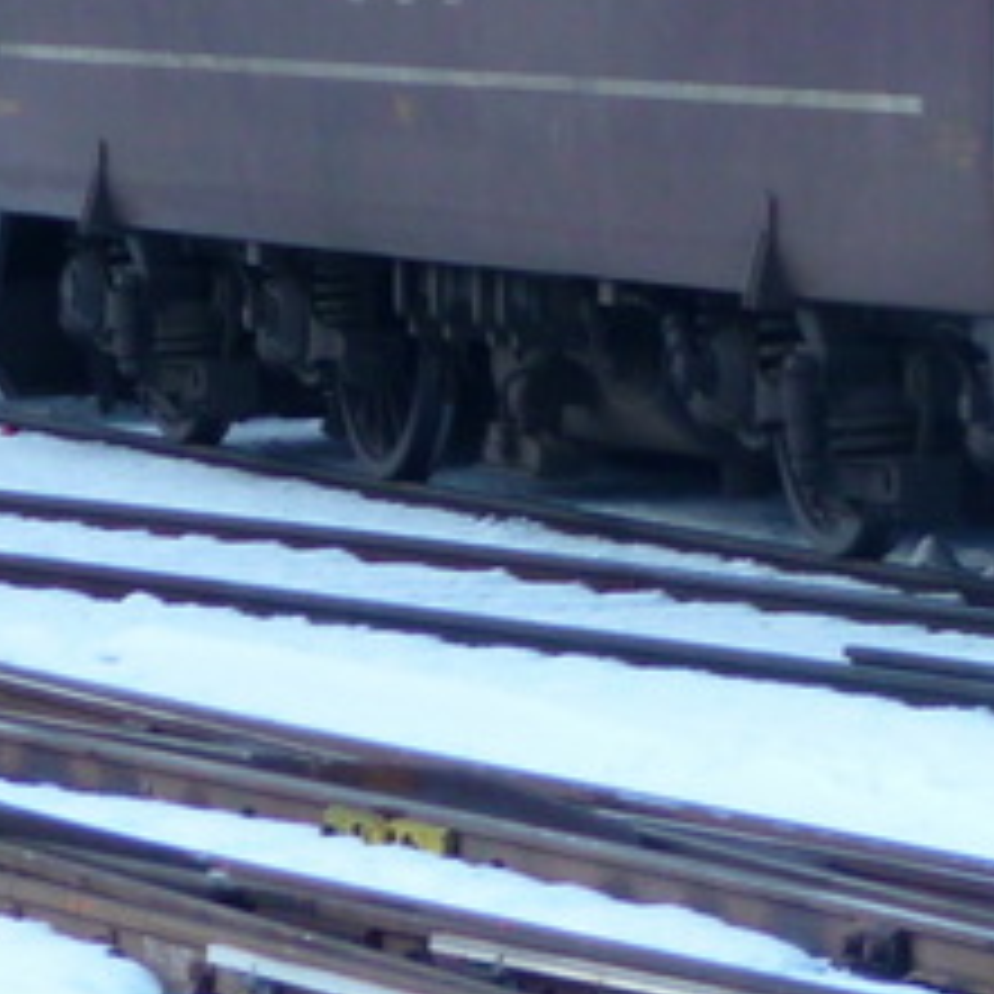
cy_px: -175
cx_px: 1264
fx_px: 12475
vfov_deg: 4.5
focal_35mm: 384
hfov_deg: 4.5
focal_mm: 16.3
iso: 100
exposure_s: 1/100
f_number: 4.7
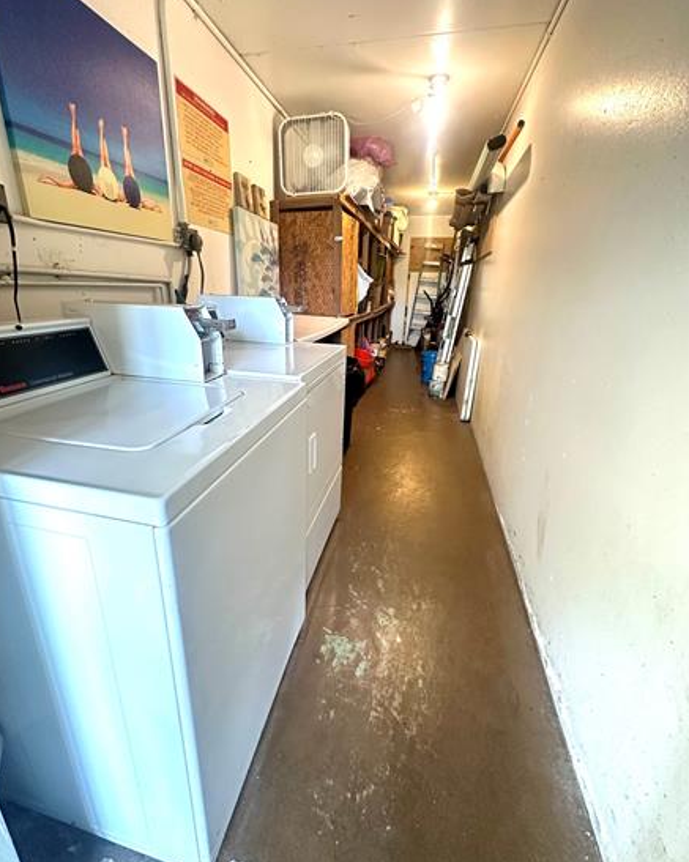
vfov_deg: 96.7
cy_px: 407
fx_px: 383
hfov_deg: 84.0
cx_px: 337
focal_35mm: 15
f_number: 2.2
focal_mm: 2.22
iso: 320
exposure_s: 1/60
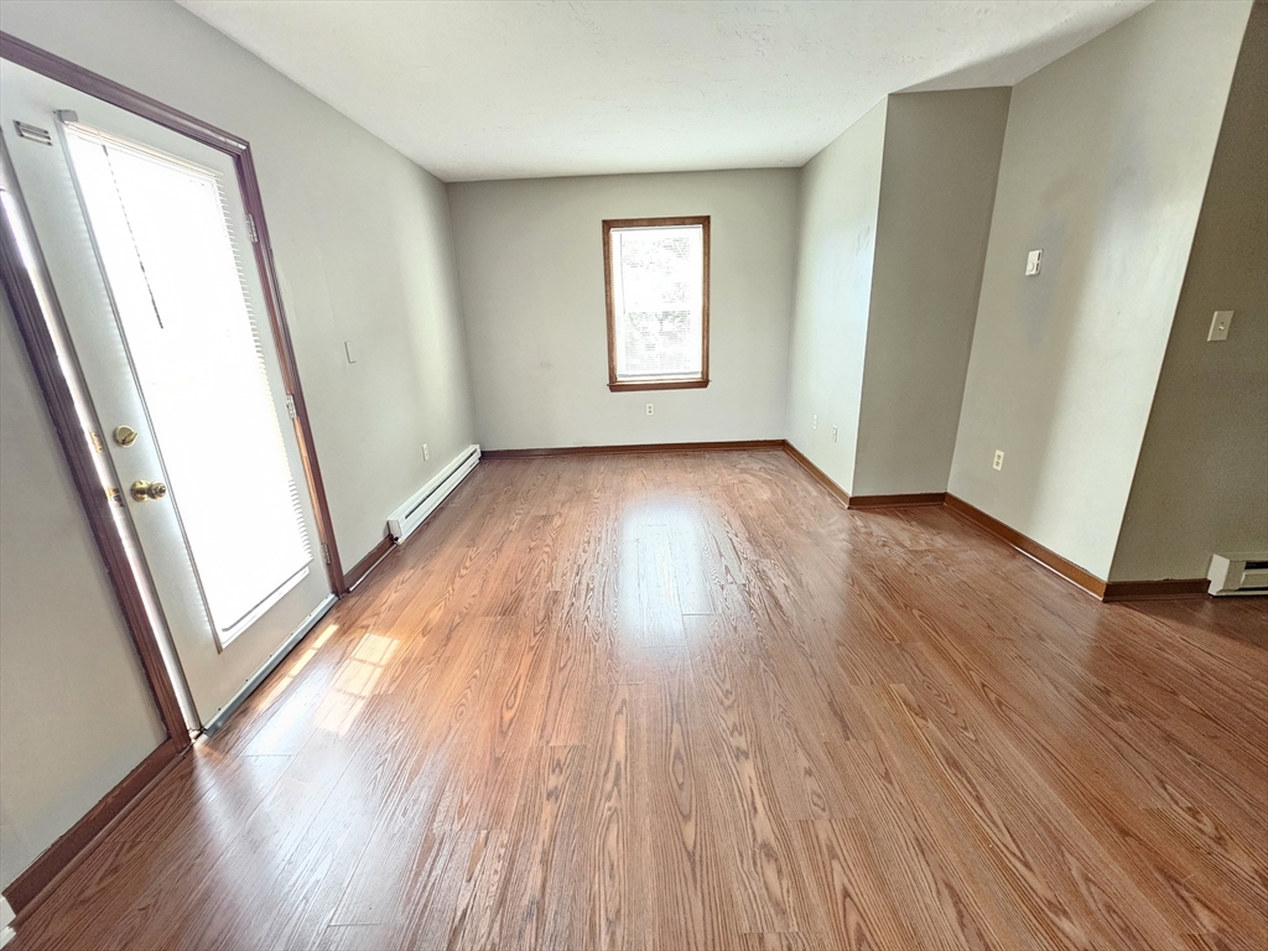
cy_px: 476
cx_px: 634
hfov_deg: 106.2
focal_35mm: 13
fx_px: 476
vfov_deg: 89.9
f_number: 2.2
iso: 400
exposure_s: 1/30
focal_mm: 2.2
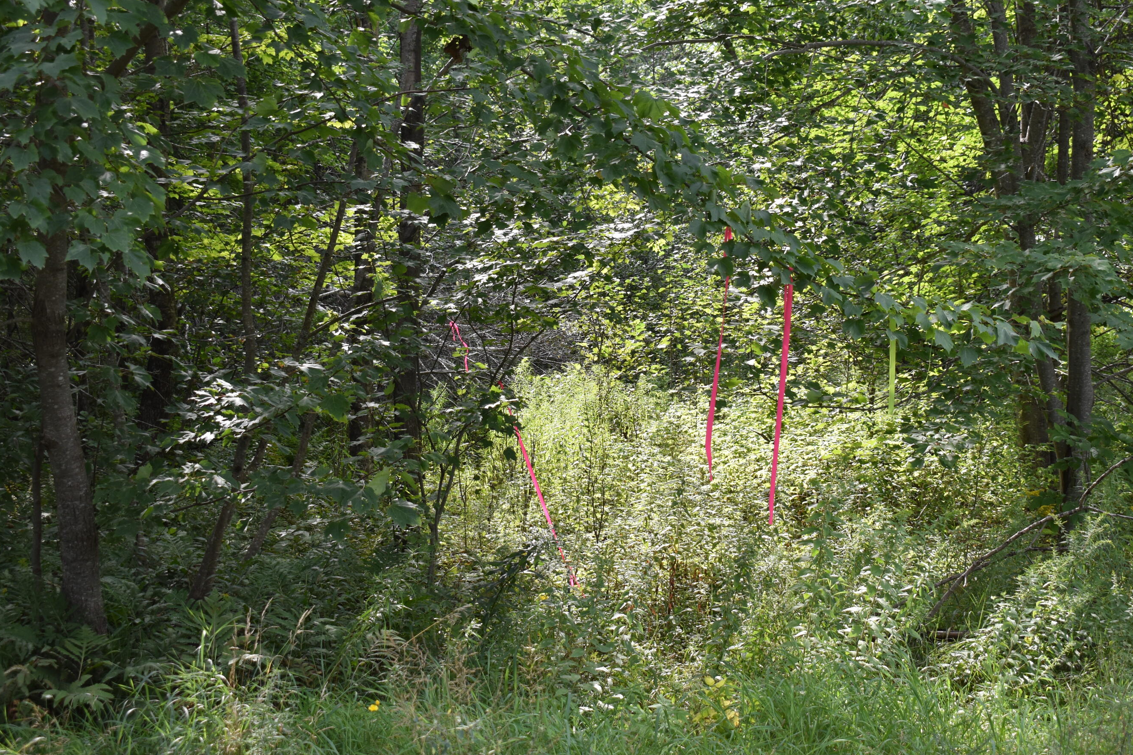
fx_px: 1654
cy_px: 373
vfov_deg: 25.7
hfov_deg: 37.8
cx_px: 638
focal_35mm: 53
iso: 250
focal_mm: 31
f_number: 5.6
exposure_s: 1/250
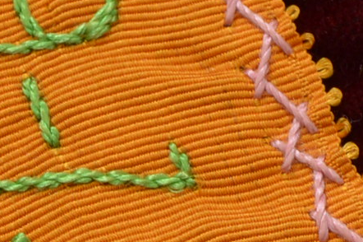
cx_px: 268
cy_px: 347
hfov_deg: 5.9
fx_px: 3496
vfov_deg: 3.9
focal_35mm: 347
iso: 200
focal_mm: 34
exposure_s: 1/125
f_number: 5
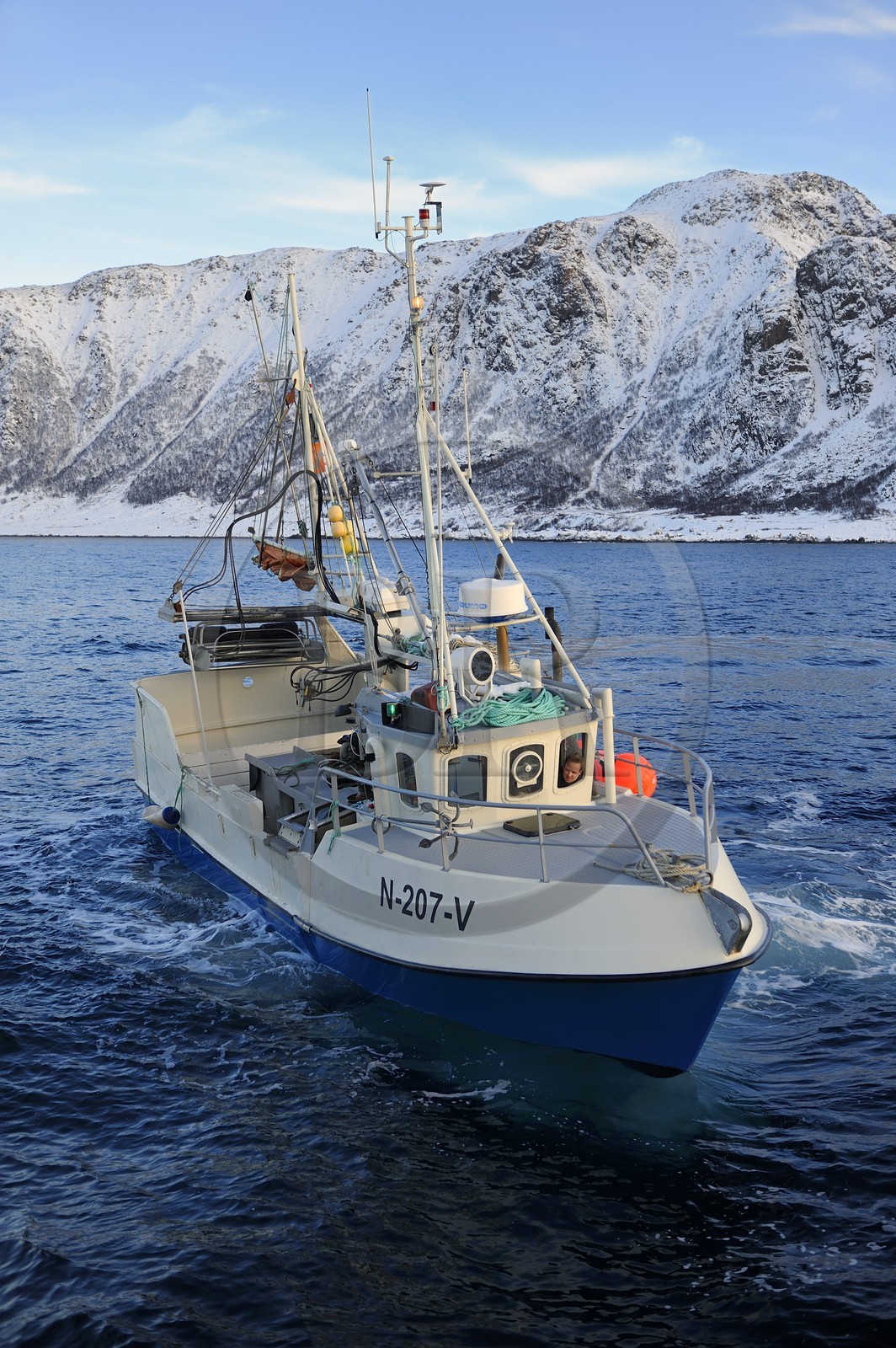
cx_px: 448
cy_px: 674
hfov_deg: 31.8
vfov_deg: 46.4
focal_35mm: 42
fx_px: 1571
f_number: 4
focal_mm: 42
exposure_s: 1/250
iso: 200
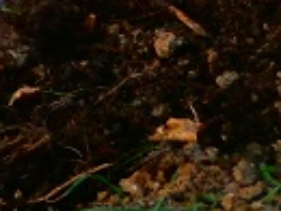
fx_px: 3440
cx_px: -277
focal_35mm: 423
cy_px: -166
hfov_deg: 4.6
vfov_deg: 3.5
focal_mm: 15.16
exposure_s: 1/100
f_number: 5
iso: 160
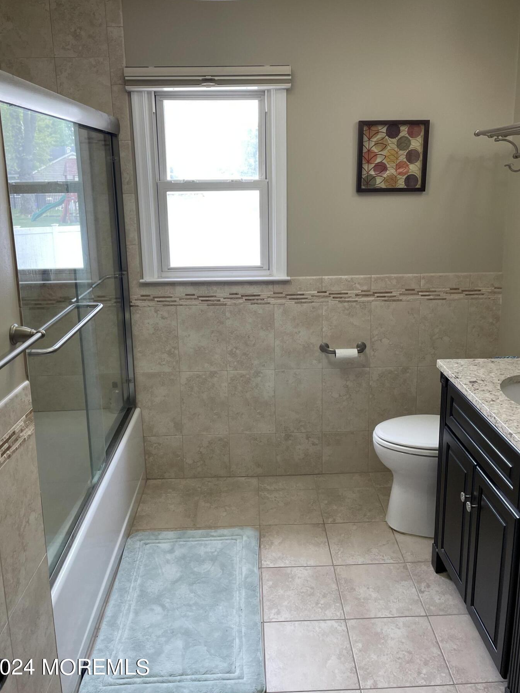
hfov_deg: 48.2
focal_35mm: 29
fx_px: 581
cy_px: 316
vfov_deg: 61.6
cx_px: 259
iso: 64
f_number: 1.6
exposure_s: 1/60
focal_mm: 4.2
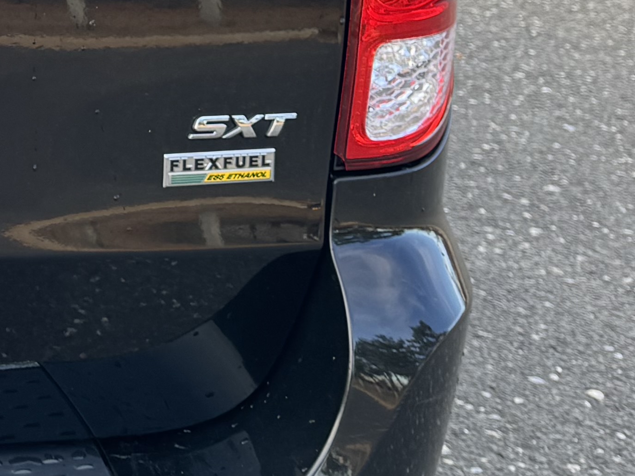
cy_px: -122
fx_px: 1834
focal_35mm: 100
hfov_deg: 16.5
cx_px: -501
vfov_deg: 14.3
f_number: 1.78
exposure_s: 1/199
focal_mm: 6.76
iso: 64
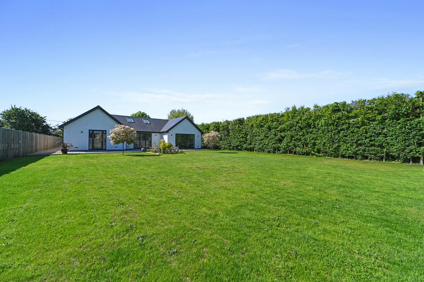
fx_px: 165
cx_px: 212
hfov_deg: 104.3
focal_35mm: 14
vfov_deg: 81.1
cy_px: 141
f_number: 11
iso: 400
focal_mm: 14
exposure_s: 1/500
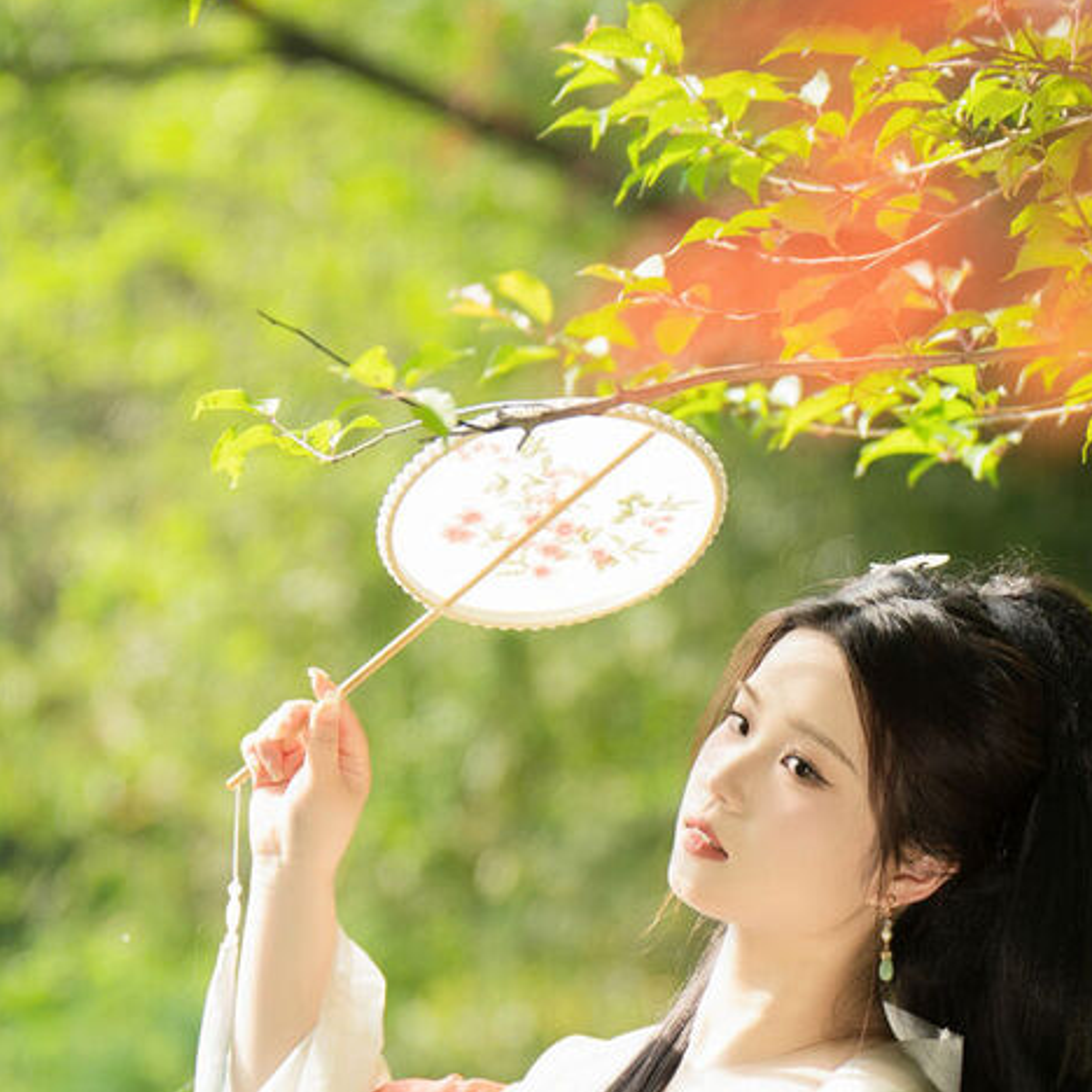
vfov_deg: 6.0
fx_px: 10422
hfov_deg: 6.0
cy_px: 1455
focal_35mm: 292
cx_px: 716
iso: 125
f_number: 3.2
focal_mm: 102
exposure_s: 1/320
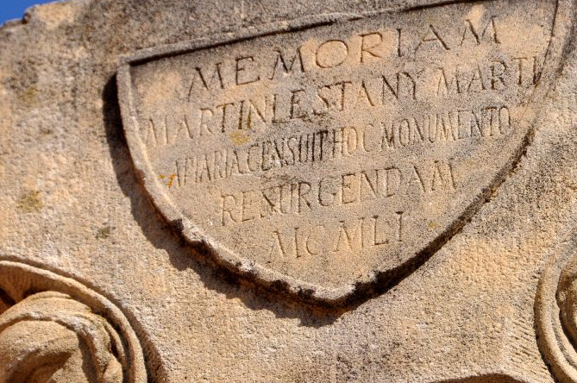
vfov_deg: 3.0
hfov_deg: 4.5
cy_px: 163
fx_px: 7346
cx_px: 372
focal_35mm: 459
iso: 500
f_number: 9
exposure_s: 1/1250
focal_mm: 200
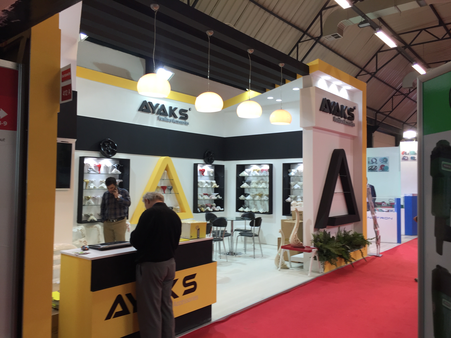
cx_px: 226
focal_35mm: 29
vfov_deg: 48.2
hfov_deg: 61.7
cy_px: 169
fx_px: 378
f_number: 2.2
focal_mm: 4.15
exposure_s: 1/50
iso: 32
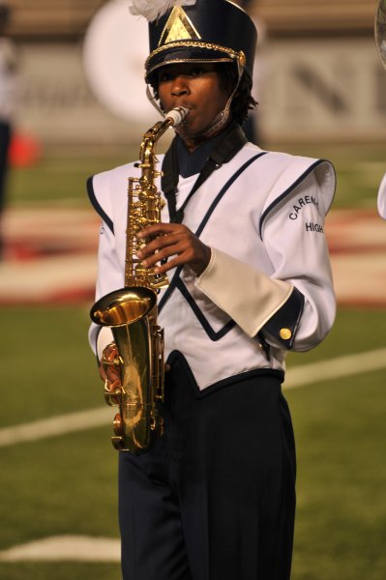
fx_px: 4833
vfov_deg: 6.9
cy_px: 290
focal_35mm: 300
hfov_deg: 4.6
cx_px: 193
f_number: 2.8
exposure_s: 1/100
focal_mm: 200
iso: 200
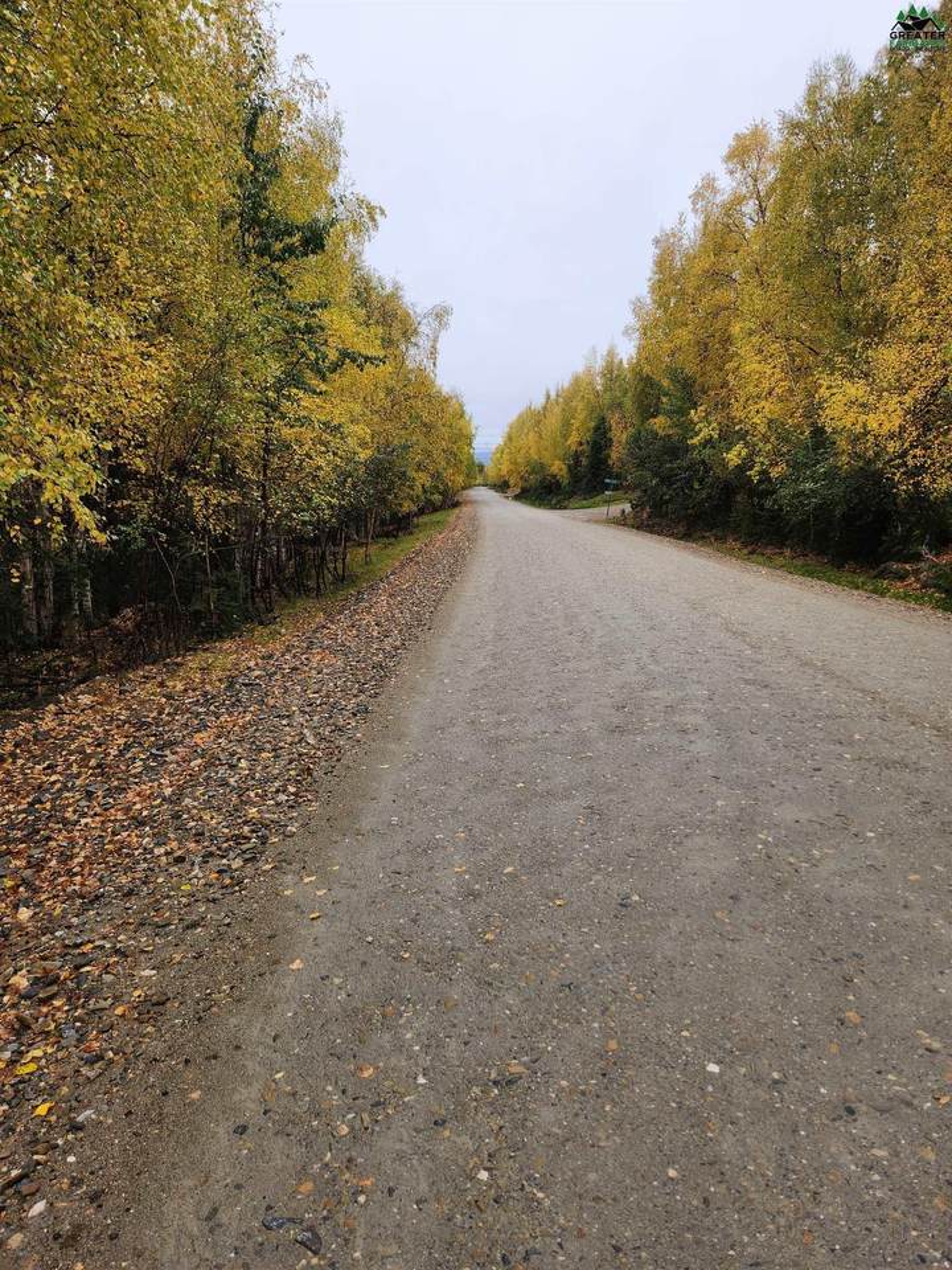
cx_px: 476
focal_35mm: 23
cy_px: 635
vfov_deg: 73.9
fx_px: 843
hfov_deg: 58.9
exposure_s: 1/180
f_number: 1.8
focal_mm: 5.4
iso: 25
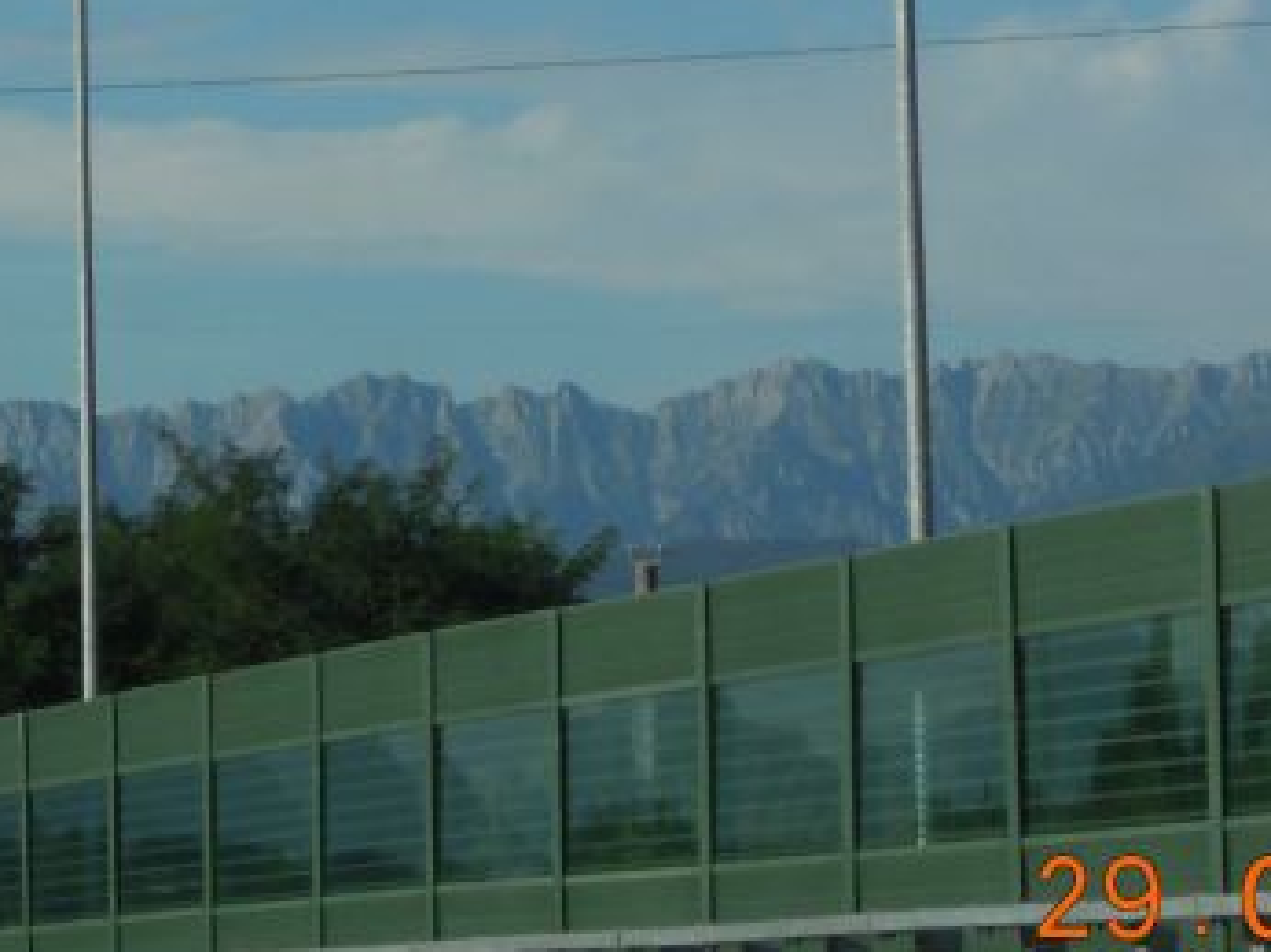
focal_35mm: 296
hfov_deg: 6.7
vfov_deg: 5.0
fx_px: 10861
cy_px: -221
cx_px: 15
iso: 160
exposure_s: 1/1000
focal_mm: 17.9
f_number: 5.5
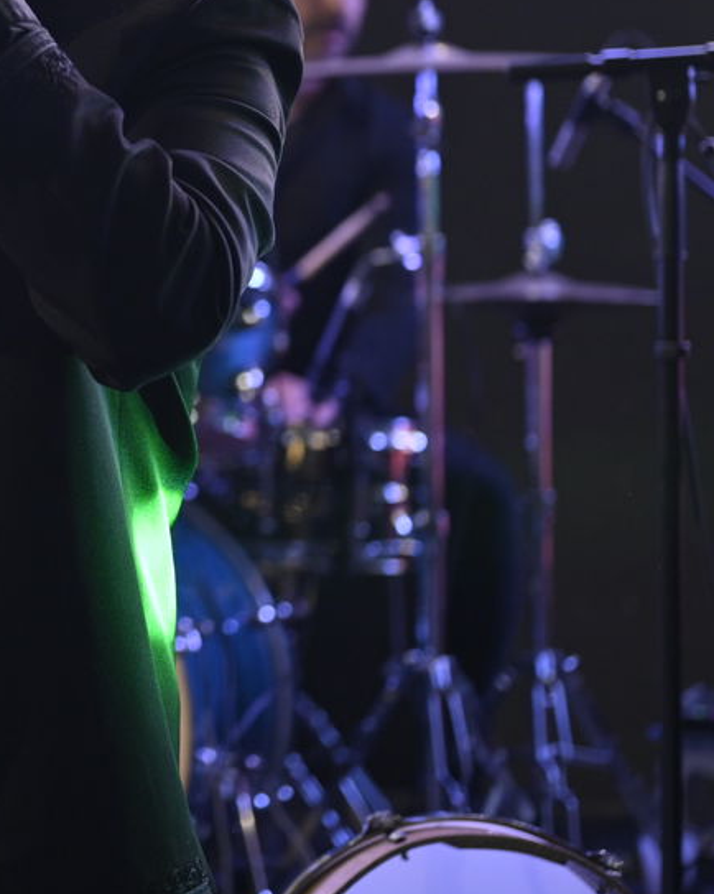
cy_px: 204
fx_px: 3198
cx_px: -212
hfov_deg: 12.4
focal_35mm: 121
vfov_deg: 15.8
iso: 500
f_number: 1.8
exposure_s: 1/200
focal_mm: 50
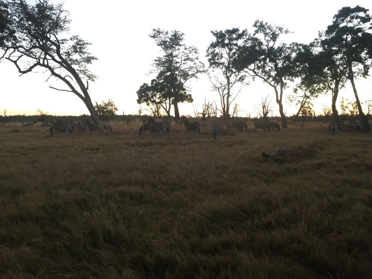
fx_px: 312
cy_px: 140
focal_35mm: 29
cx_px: 186
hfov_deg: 61.7
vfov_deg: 48.2
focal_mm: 4.15
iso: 125
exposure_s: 1/33
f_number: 2.2
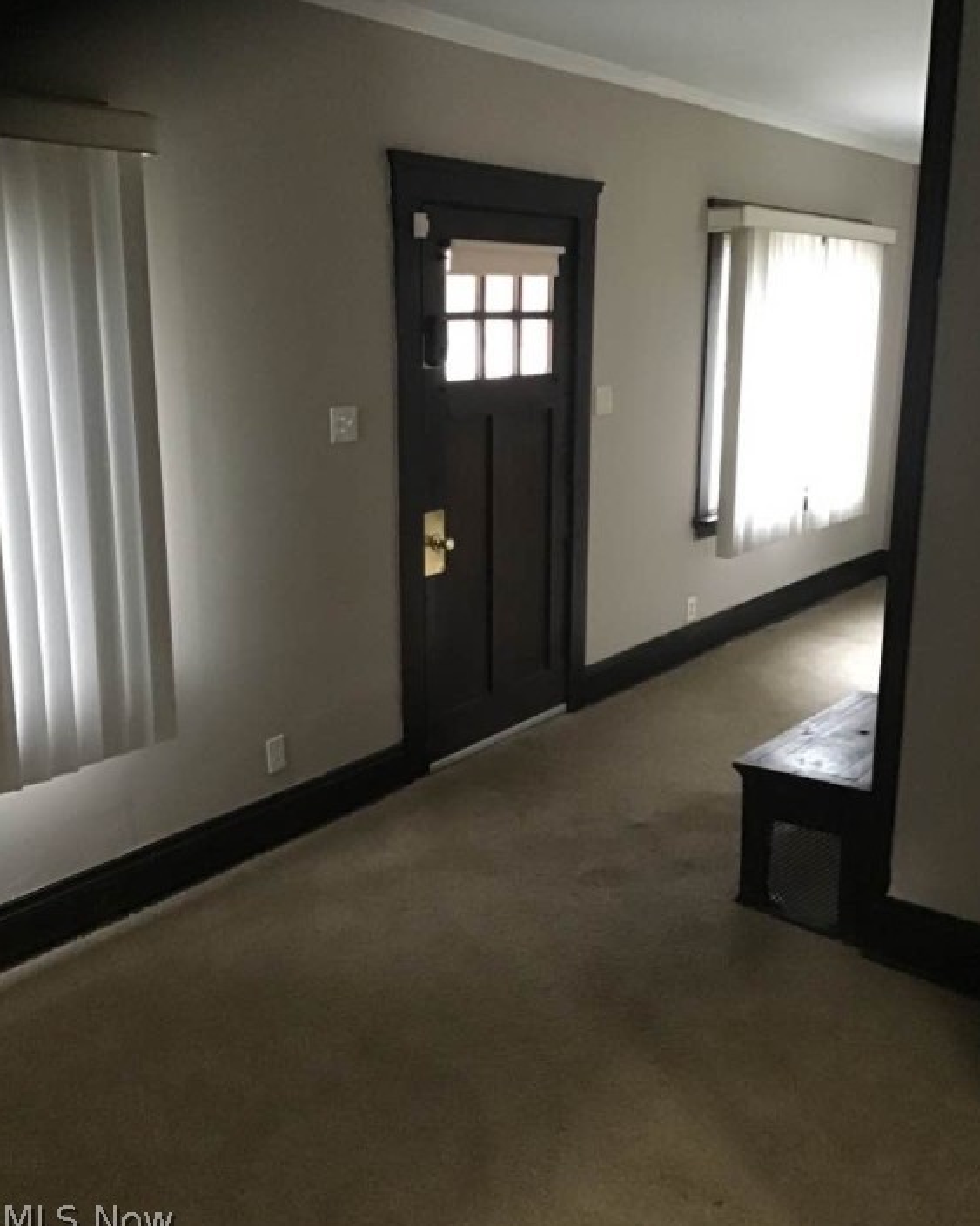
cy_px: 580
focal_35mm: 33
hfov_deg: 44.5
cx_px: 494
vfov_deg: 54.2
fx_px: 1197
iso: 400
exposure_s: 1/15
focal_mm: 3.3
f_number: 2.4
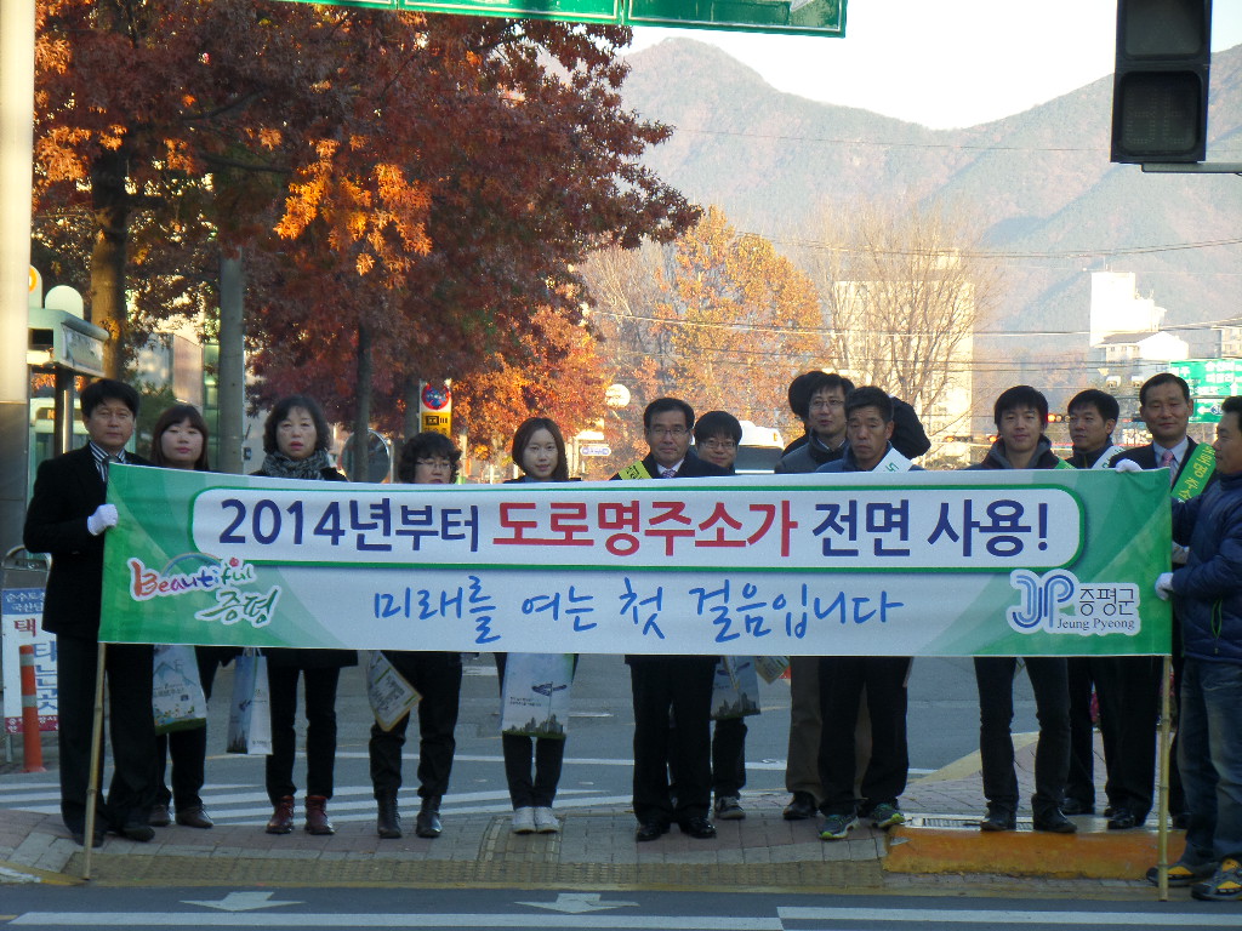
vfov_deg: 13.0
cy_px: 466
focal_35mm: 114
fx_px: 4090
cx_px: 621
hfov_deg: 17.3
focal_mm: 20.3
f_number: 4
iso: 100
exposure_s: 1/90
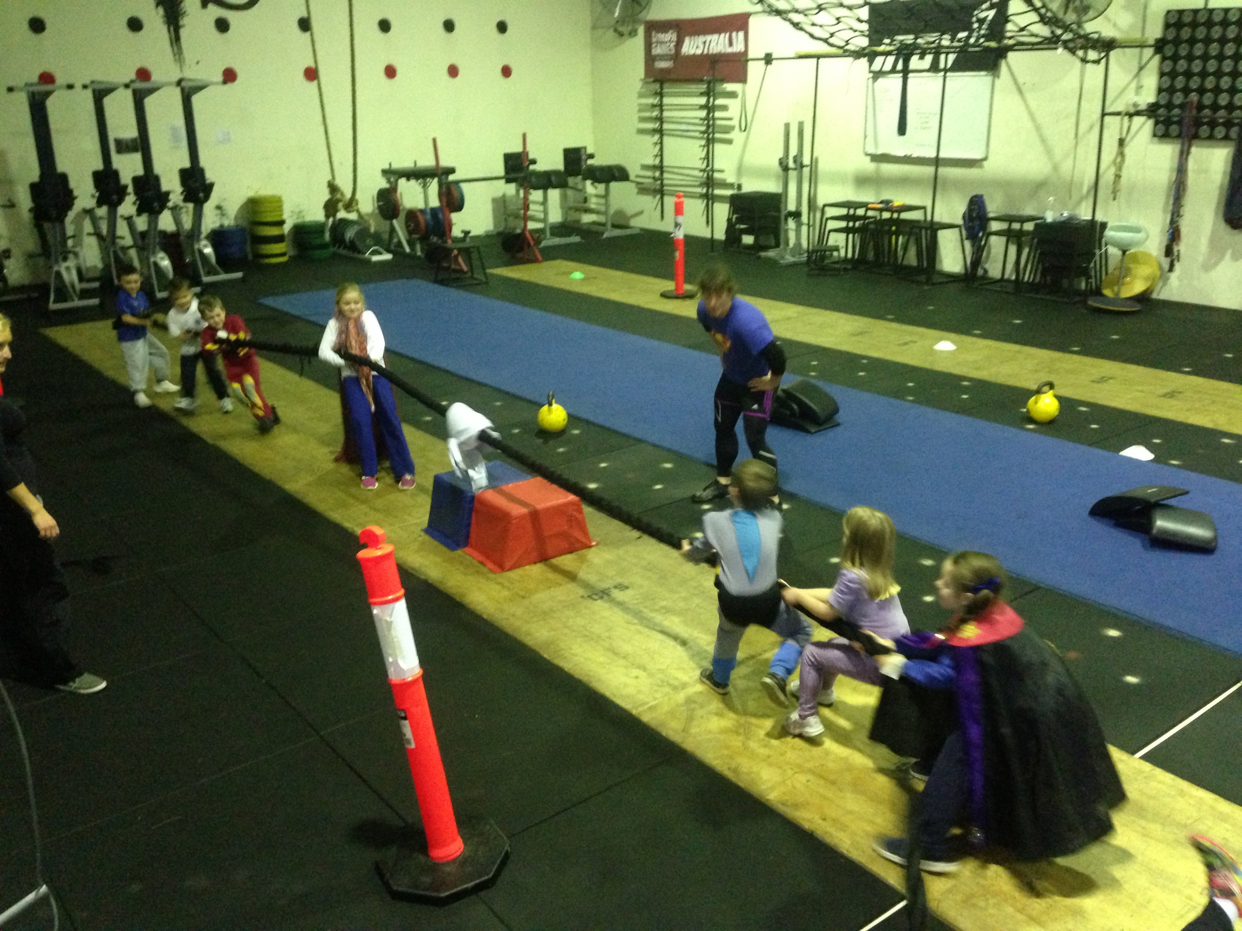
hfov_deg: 55.4
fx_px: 1184
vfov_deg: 42.9
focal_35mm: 33
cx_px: 621
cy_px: 466
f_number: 2.4
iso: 500
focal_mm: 4.13
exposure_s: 1/15
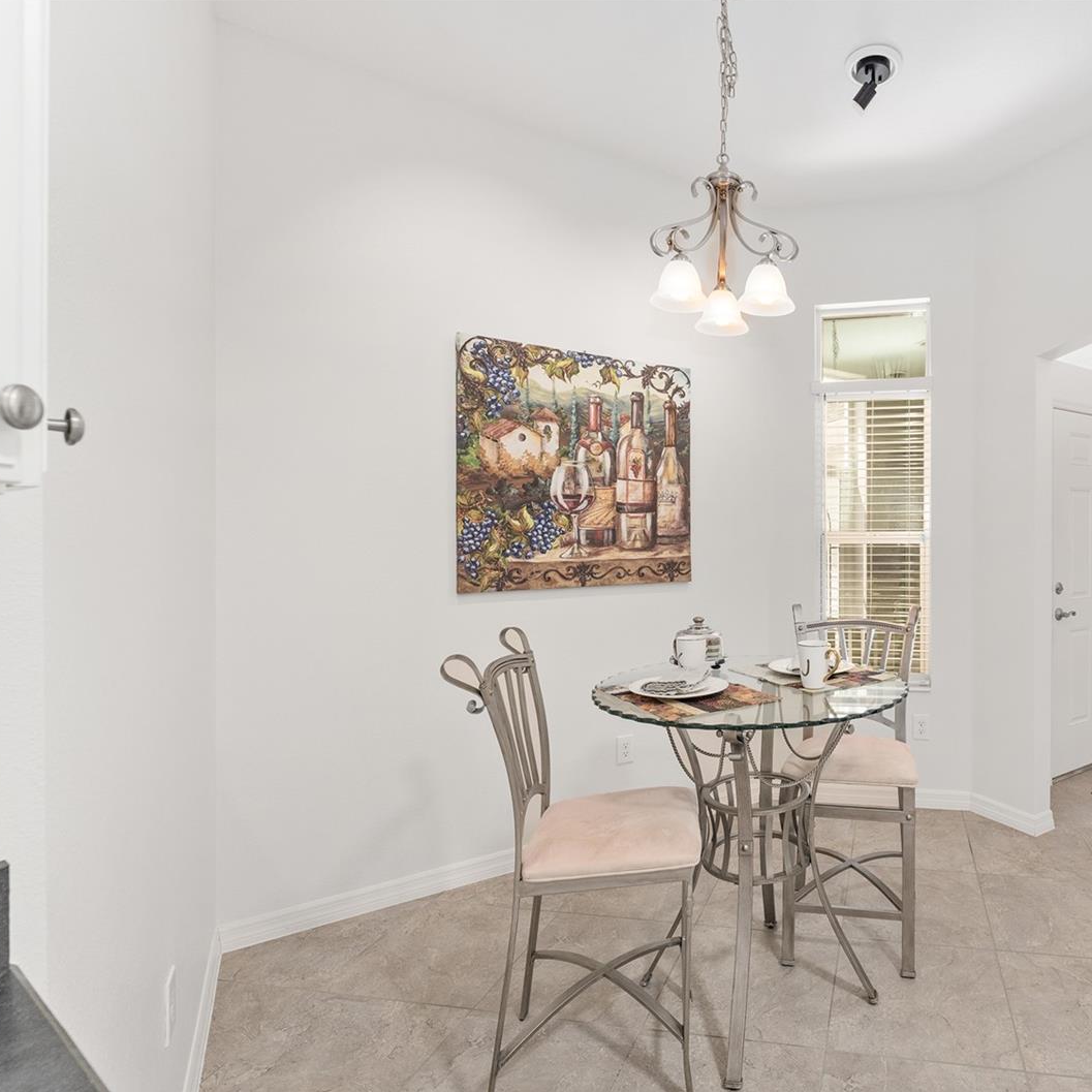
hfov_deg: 73.5
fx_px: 675
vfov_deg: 78.0
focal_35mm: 19
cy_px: 544
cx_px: 794
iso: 320
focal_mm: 14.7
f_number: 8
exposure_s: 1/13
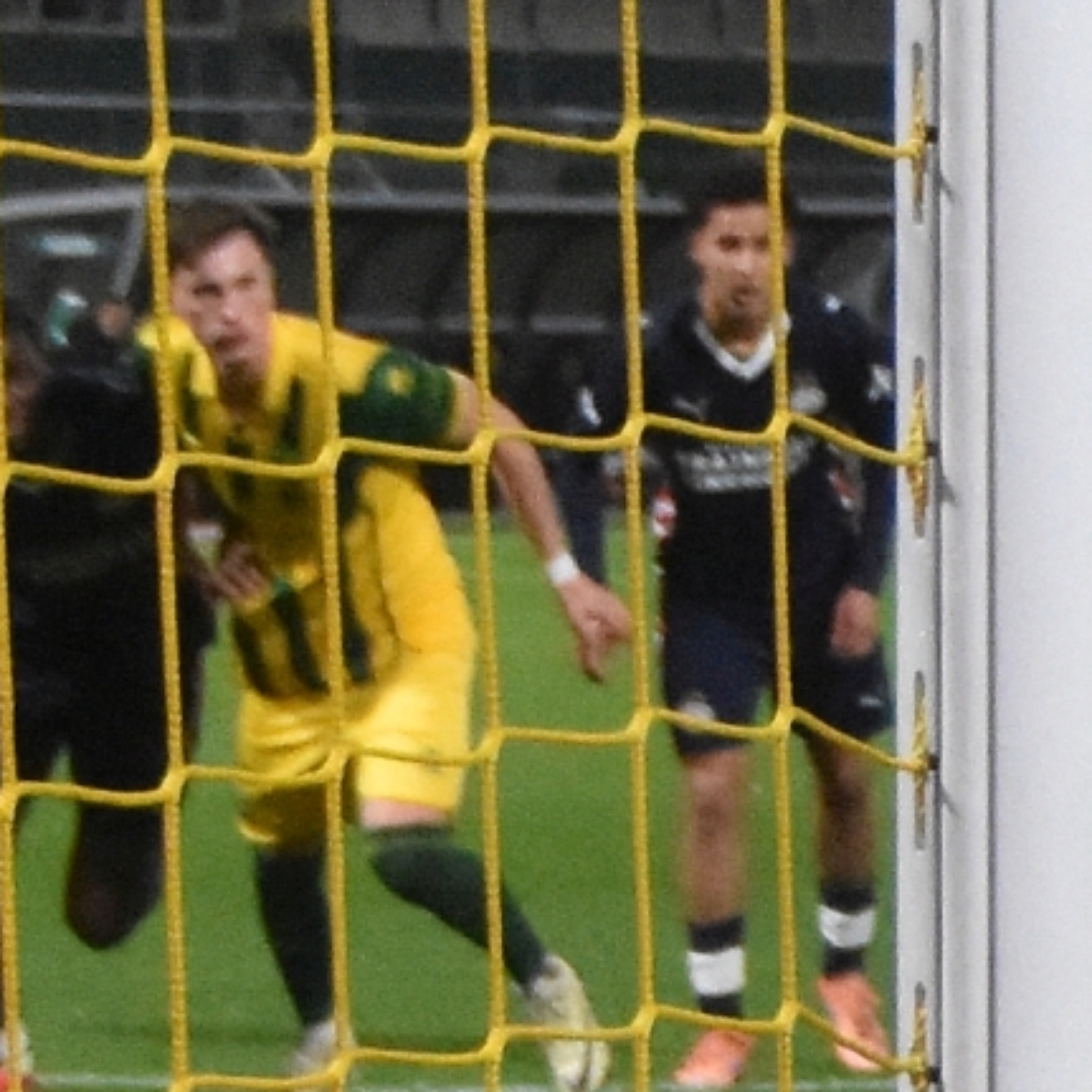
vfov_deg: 8.7
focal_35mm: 199
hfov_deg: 8.7
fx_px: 7099
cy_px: 1155
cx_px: 1171
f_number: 4.2
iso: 2500
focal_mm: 35
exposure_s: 1/400
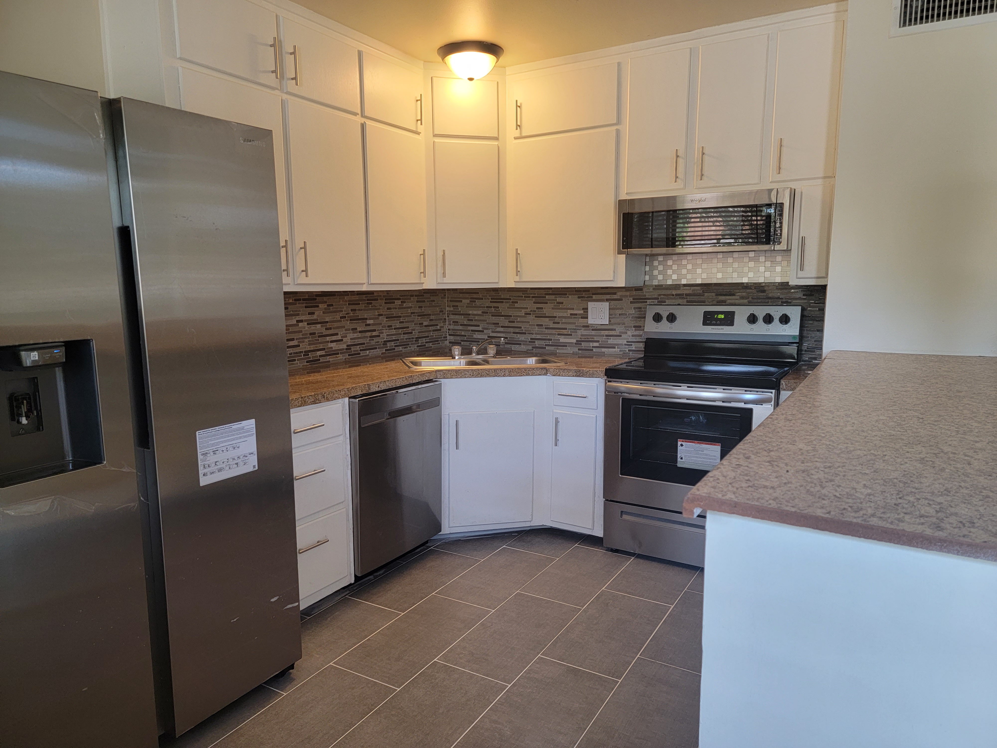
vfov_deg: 56.8
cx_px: 498
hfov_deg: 71.6
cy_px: 374
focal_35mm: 24
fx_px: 691
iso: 200
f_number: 1.8
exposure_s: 1/60
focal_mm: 6.7
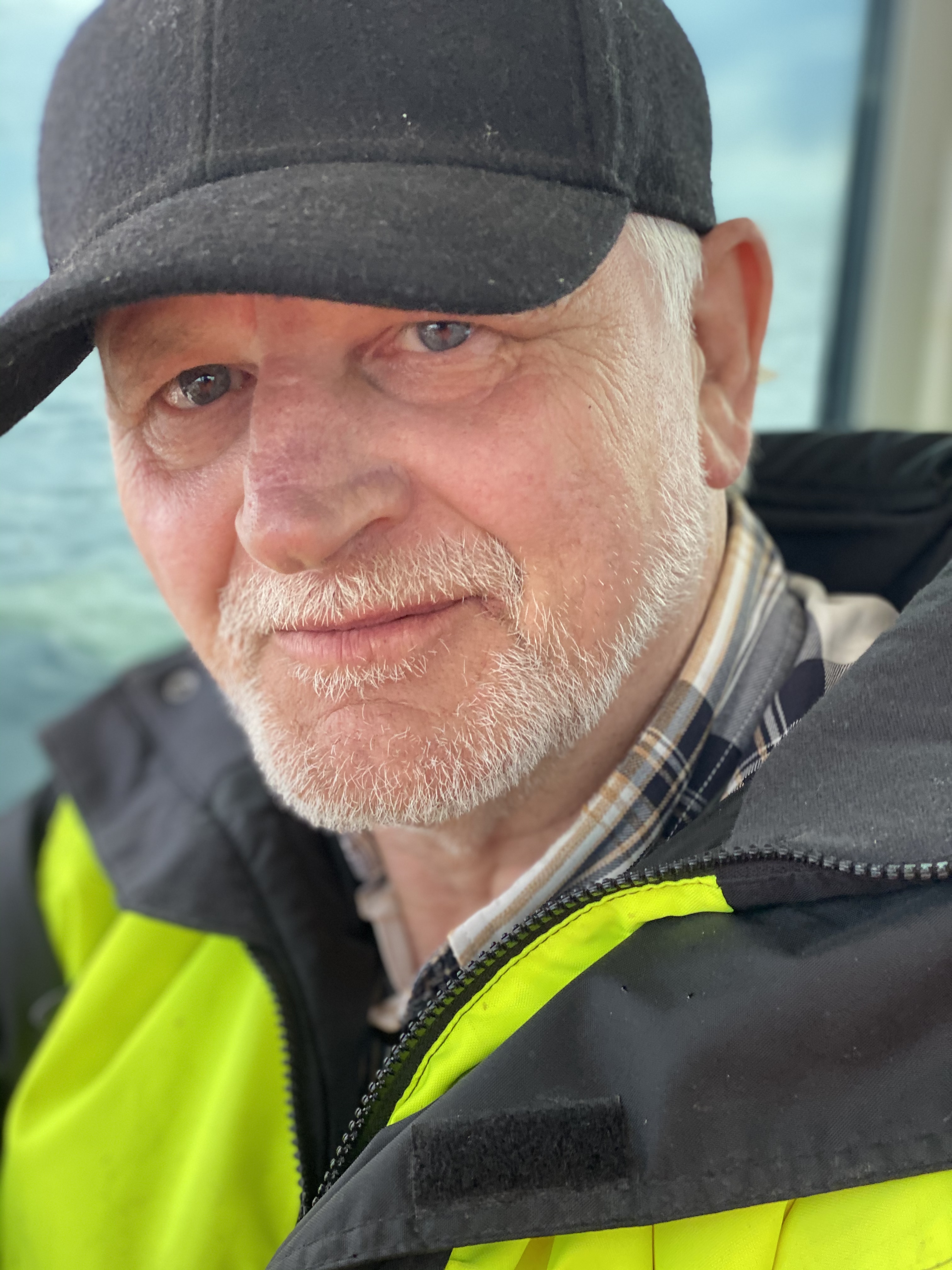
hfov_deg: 28.0
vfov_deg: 36.8
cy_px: 635
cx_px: 476
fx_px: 1907
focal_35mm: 52
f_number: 2
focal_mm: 6
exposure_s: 1/122
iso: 40
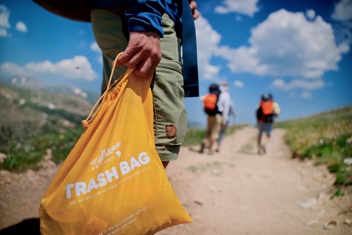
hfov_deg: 65.4
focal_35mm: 28
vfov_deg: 46.5
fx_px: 274
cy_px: 118
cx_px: 176
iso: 800
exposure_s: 1/400
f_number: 2.8
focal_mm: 28
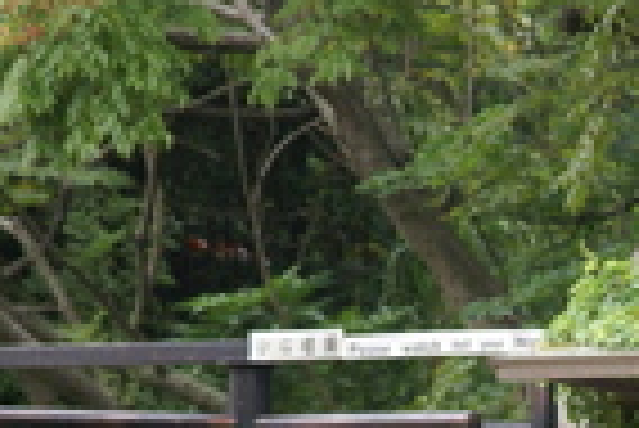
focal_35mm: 506
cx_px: 765
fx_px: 8991
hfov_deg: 4.1
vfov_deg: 2.7
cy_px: 556
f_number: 6.3
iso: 160
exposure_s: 1/125
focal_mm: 80
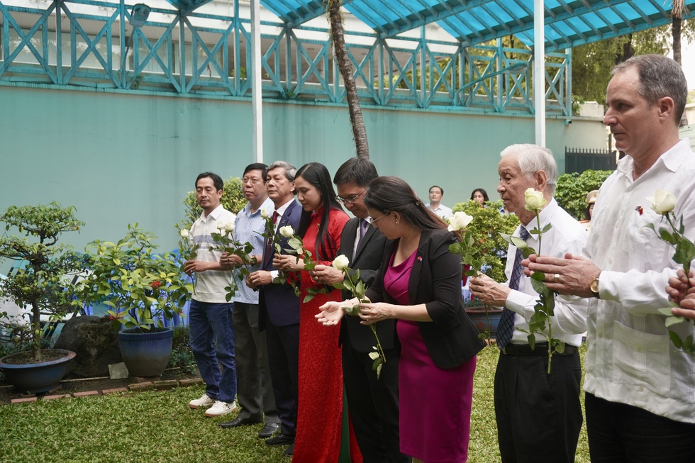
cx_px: 348
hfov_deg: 47.9
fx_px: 782
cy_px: 232
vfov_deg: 33.0
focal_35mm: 40
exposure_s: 1/160
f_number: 4.5
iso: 320
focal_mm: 27
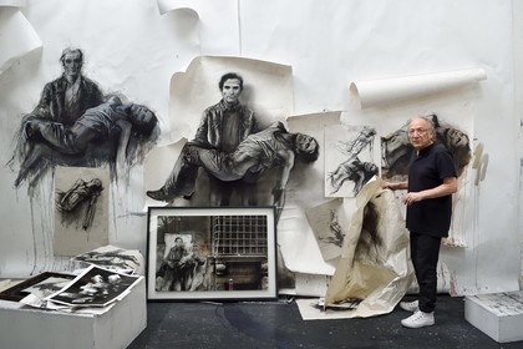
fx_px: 378
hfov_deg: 69.4
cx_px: 262
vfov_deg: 49.6
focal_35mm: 26
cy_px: 174
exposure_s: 1/160
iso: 800
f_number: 5.6
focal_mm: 26
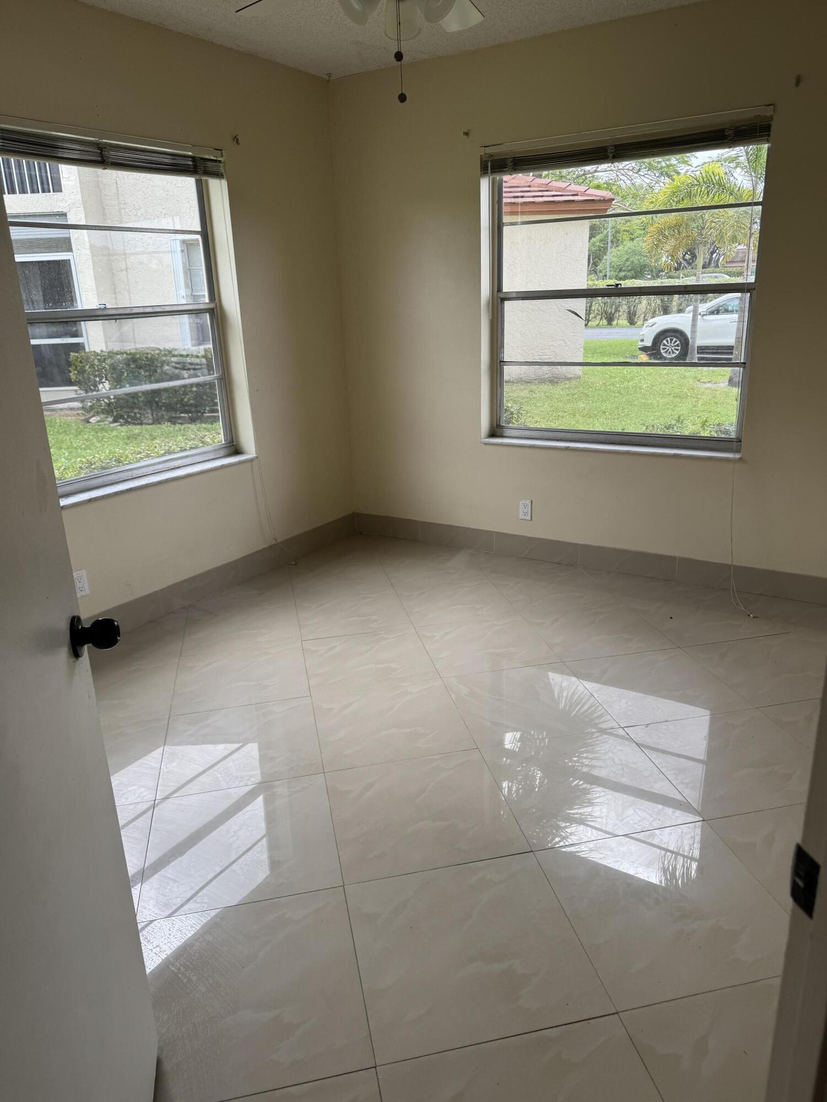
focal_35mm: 24
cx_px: 414
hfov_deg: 56.8
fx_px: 765
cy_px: 551
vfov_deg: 71.6
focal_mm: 6.76
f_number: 1.78
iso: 80
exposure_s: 1/664
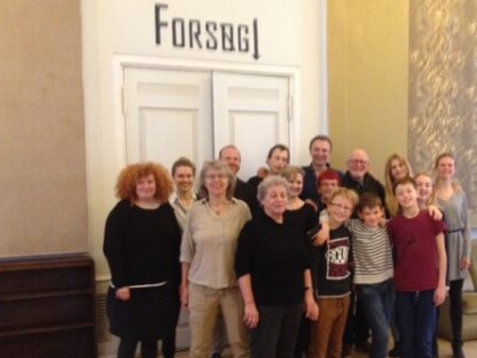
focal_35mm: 50
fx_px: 689
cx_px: 308
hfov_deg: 37.9
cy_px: 218
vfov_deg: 29.0
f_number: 2.4
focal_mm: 4.28
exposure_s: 1/17
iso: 400
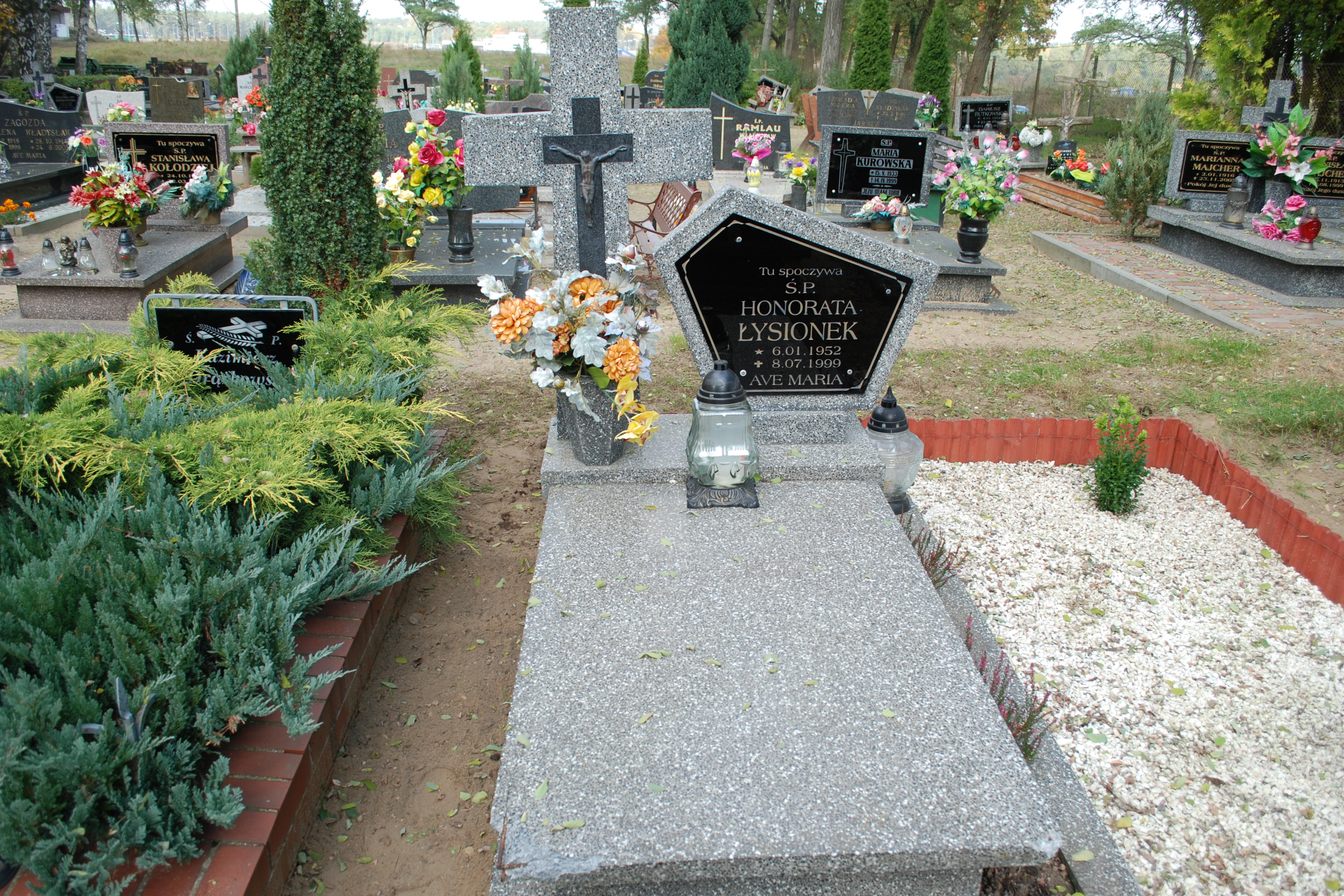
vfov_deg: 46.4
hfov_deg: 65.5
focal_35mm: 28
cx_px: 666
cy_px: 460
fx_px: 1045
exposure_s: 1/125
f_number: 5.6
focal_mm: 18
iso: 160
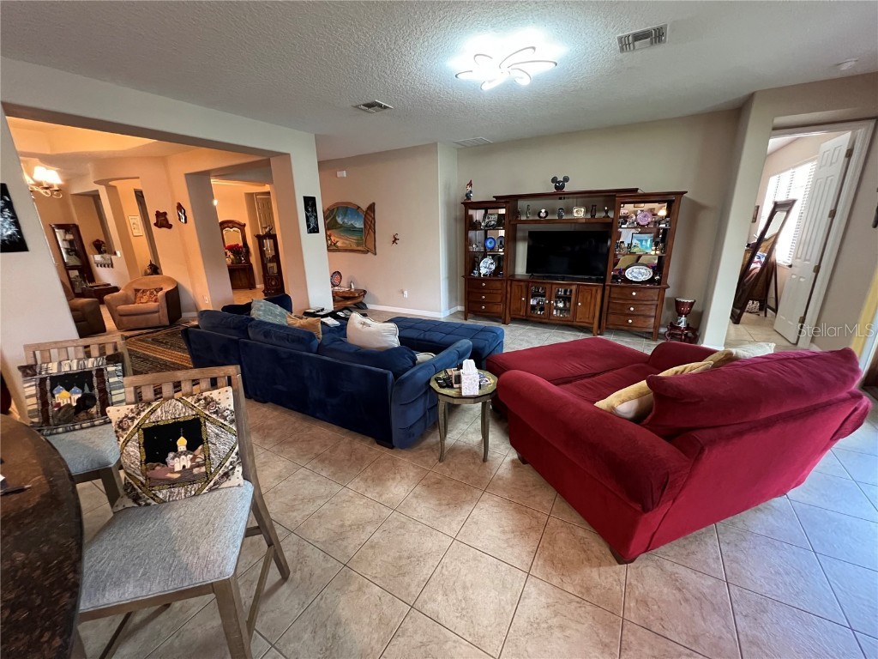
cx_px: 439
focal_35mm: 13
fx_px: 330
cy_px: 330
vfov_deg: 89.9
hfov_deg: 106.2
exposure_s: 1/60
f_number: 1.8
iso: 800
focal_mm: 1.57
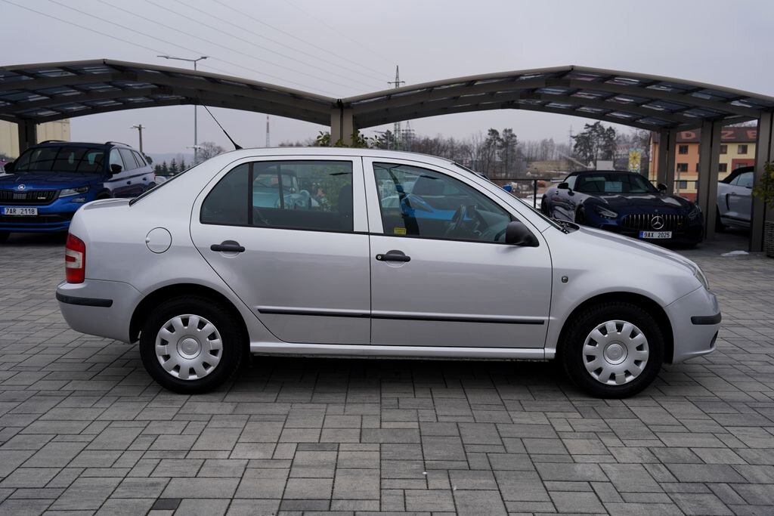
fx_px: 731
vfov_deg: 38.9
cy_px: 258
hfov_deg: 55.8
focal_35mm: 34
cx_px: 387
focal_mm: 34
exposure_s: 1/100
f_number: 4.5
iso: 100
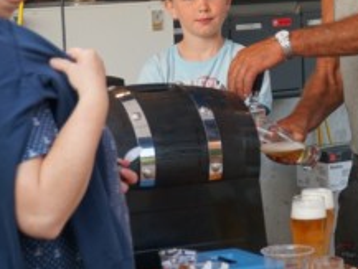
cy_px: 81
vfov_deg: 9.2
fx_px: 1668
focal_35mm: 161
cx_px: 221
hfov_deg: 12.2
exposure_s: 1/160
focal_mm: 45
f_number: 4
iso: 500
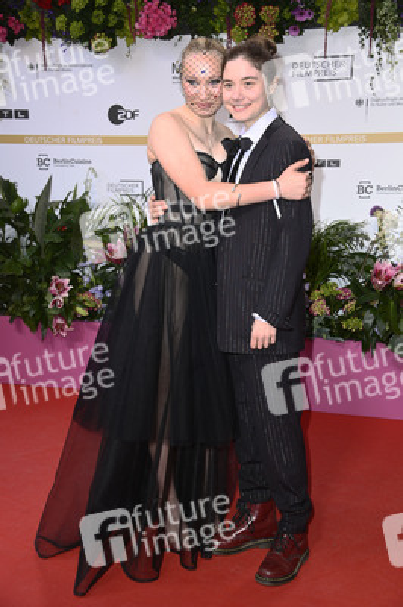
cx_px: 202
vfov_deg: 36.3
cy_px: 304
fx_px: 925
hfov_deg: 24.6
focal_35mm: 55
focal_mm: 55
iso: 500
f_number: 5.6
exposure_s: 1/200
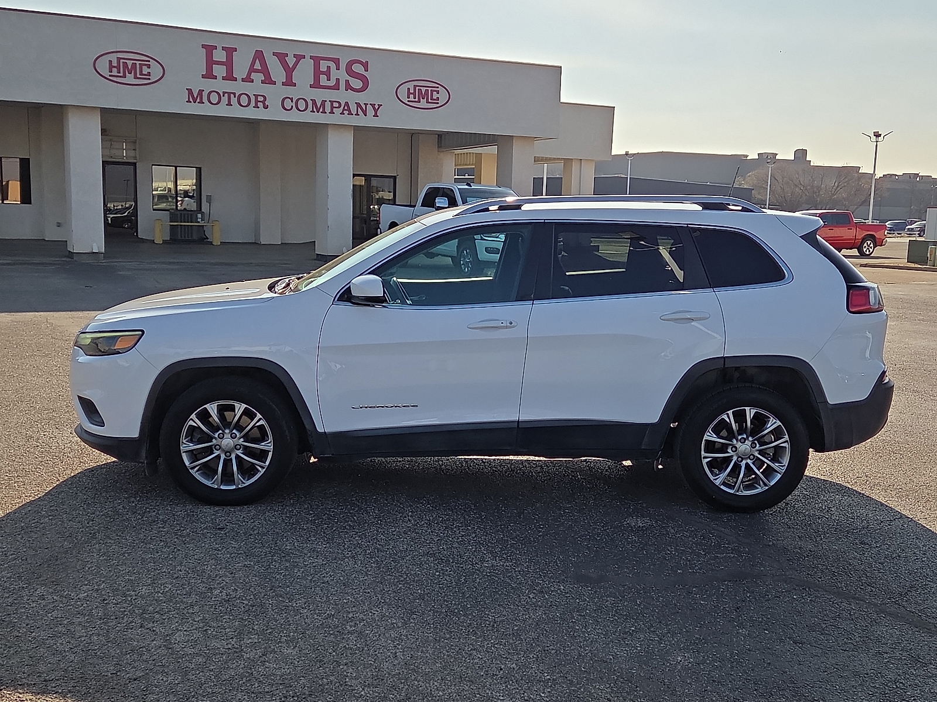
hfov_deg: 47.9
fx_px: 1056
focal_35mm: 39
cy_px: 351
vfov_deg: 36.8
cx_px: 468
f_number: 1.8
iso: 25
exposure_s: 1/5000
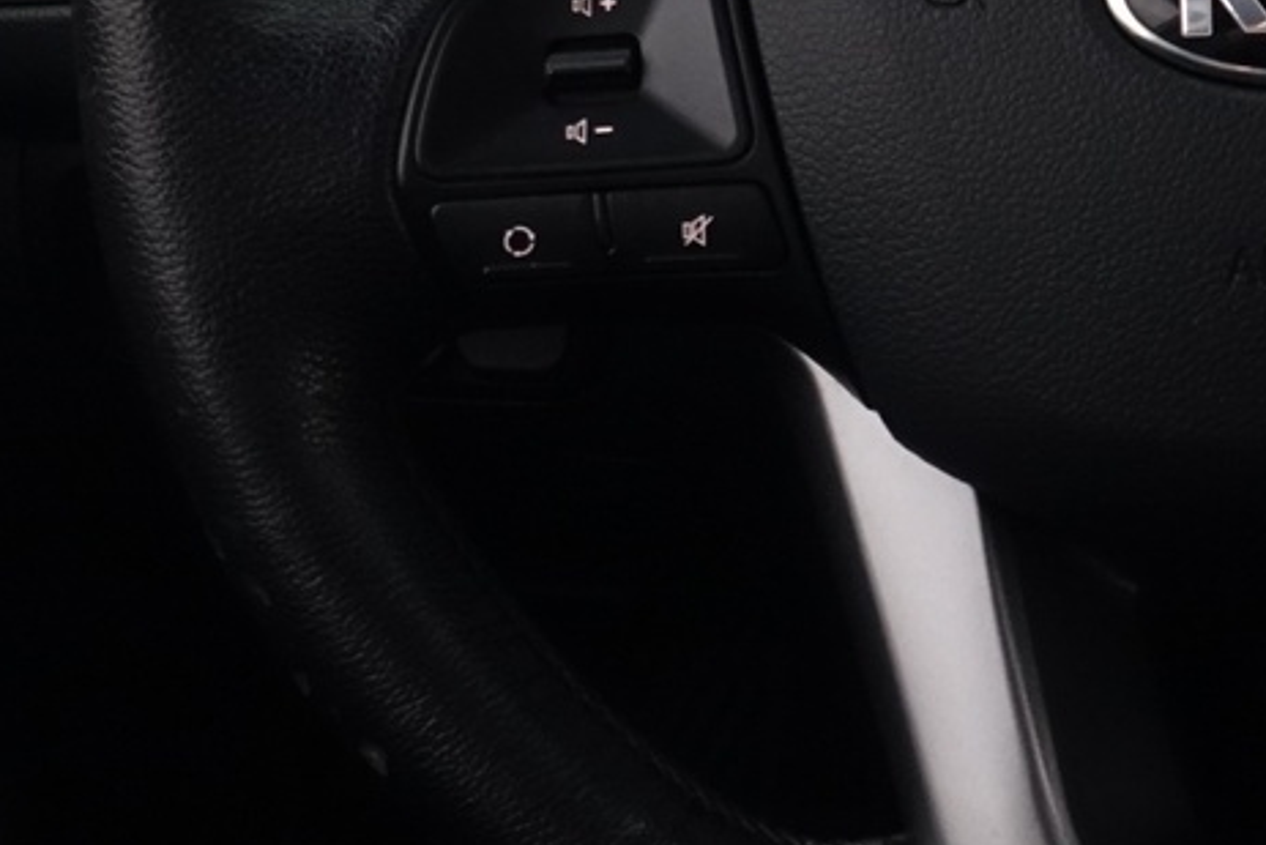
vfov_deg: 15.3
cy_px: -353
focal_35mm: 84
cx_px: 1400
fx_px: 2955
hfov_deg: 22.8
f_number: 3.5
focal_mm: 8.8
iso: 1000
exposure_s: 1/40
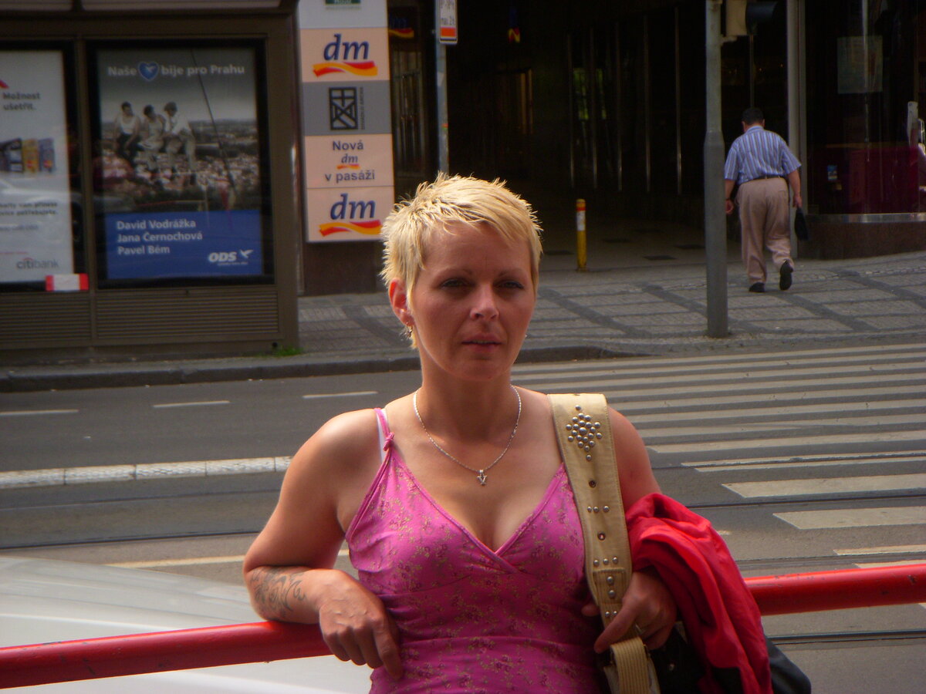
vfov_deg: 13.0
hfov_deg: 17.3
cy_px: 347
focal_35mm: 114
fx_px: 3050
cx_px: 463
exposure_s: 1/320
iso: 100
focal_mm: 18.9
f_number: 4.2
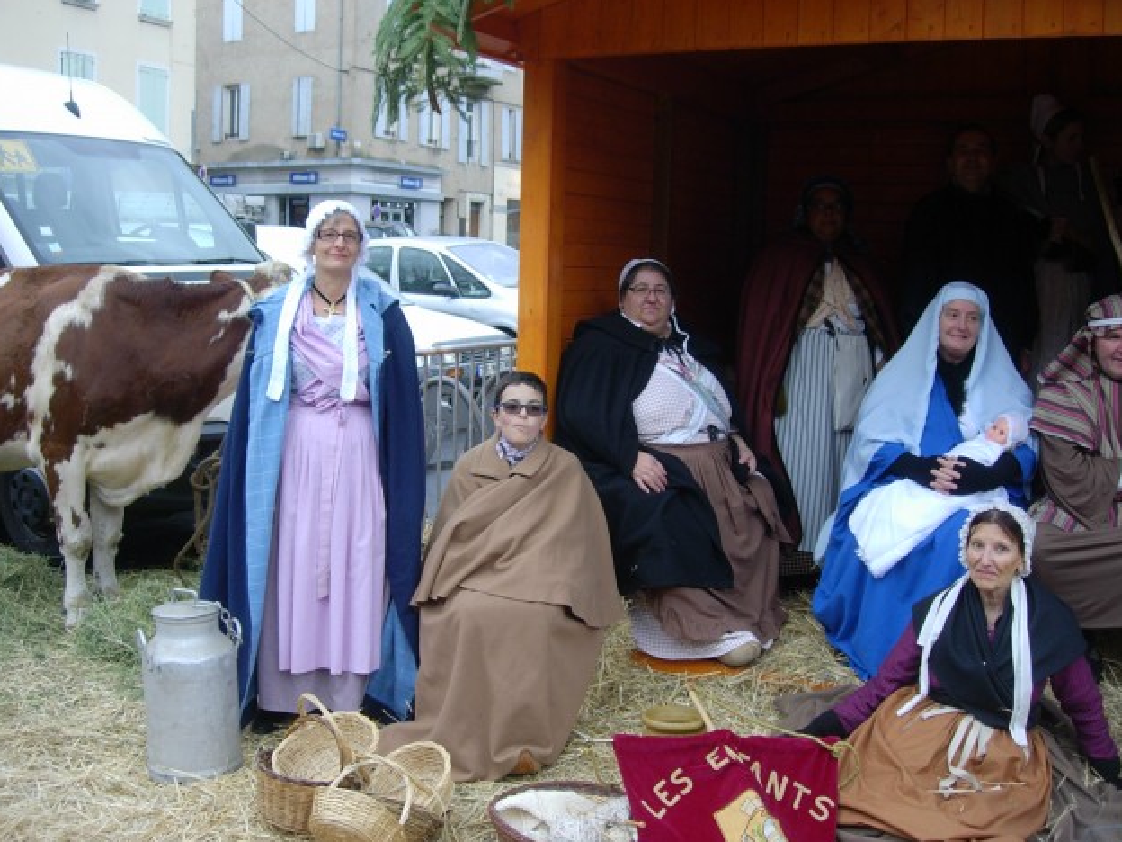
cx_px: 566
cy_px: 421
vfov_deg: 36.8
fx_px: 1264
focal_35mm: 39
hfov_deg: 47.9
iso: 64
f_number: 2.8
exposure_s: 1/121
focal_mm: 7.8
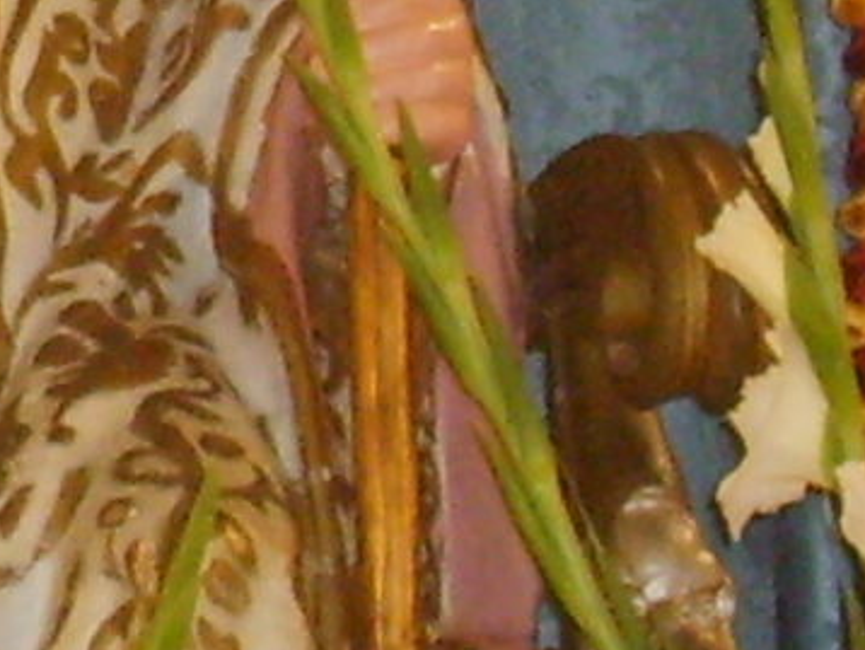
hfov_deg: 4.5
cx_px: -1121
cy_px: -428
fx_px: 10902
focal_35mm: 436
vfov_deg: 3.4
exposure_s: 1/60
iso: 235
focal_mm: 10.3
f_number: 3.6
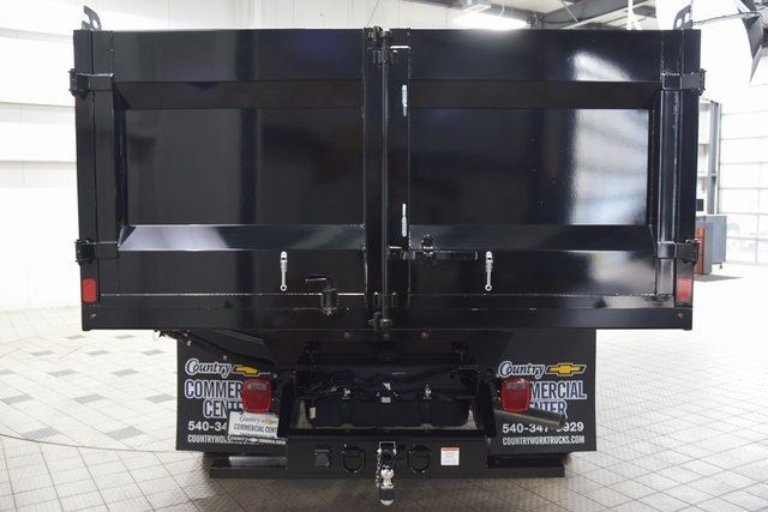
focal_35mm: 36
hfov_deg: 53.1
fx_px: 768
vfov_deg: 36.9
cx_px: 384
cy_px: 256
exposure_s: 1/30
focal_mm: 24
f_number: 3.8
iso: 1600
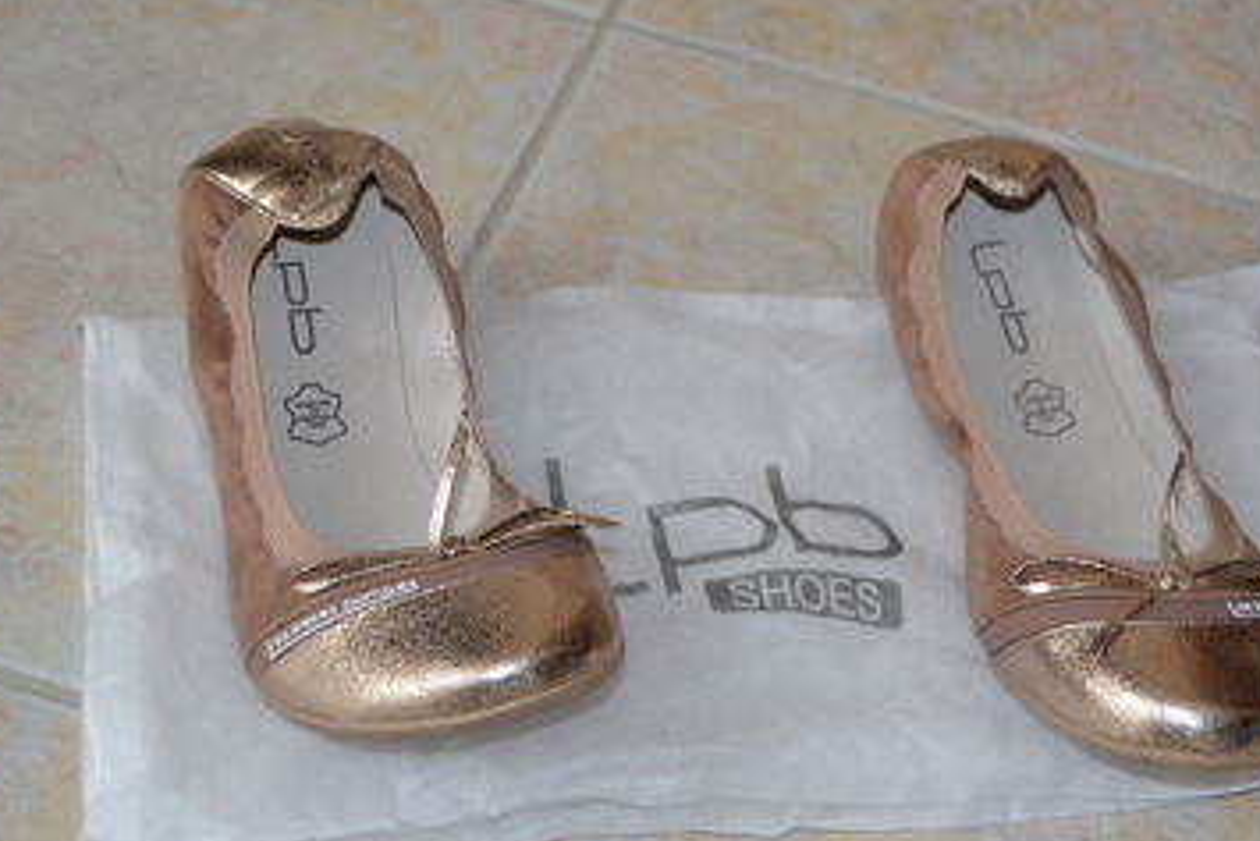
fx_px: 2696
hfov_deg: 26.2
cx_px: 799
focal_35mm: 77
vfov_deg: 17.7
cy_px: 358
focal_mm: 38
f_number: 4.8
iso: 1000
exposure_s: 1/60
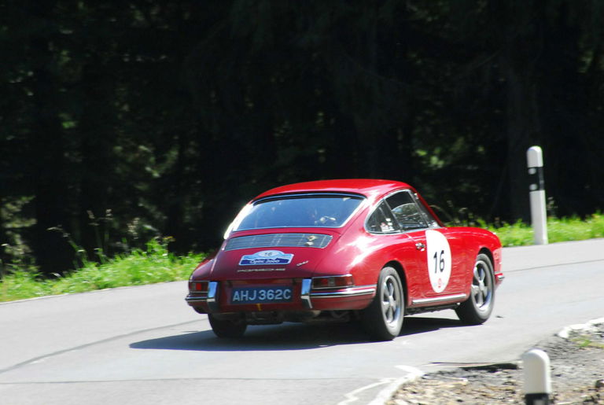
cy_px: 202
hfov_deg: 4.6
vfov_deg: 3.1
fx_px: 7563
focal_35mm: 450
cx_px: 302
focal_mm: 300
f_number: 13
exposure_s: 1/400
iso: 640
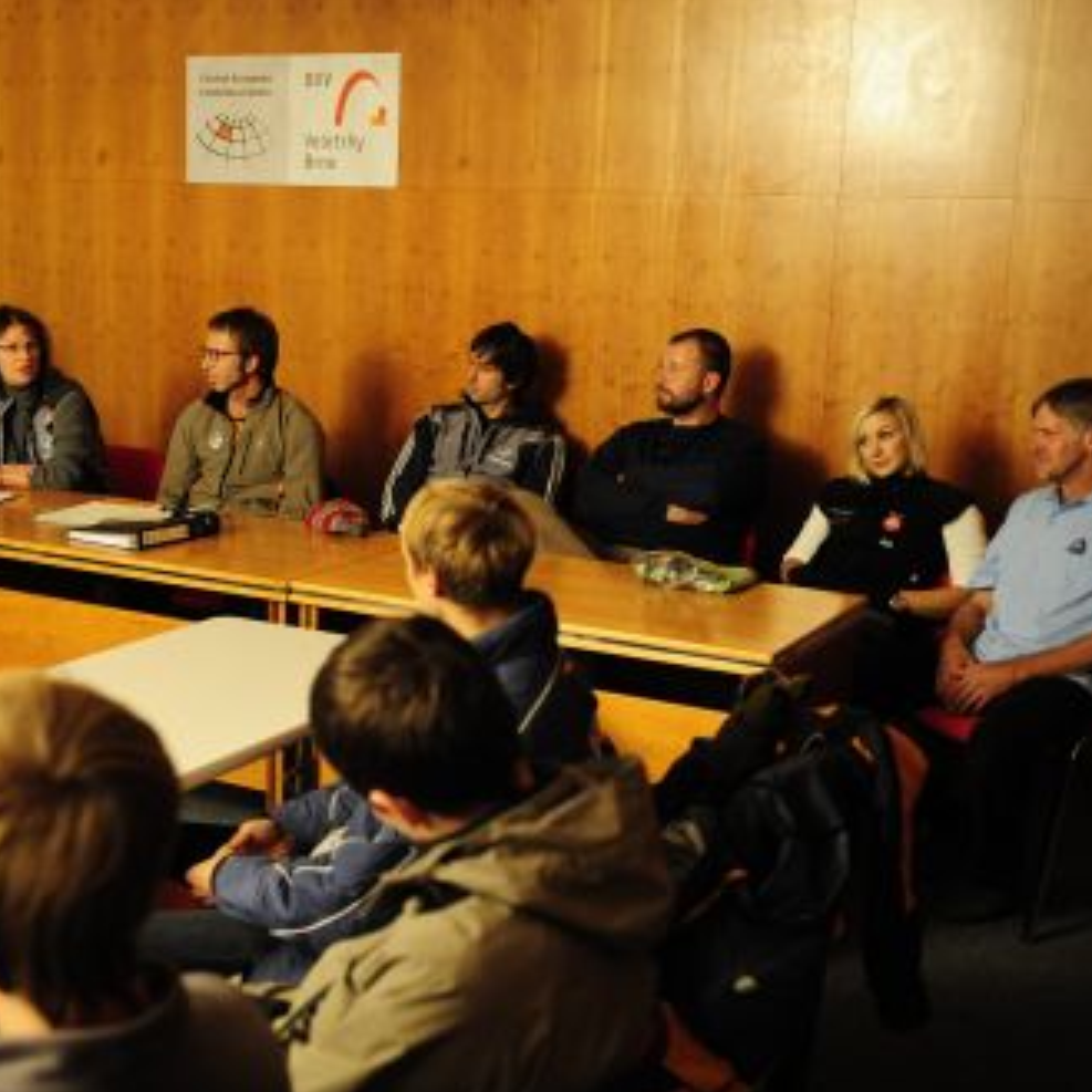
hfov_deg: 34.6
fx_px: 1749
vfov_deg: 34.7
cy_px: 546
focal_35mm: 49
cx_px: 435
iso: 2000
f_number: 3.2
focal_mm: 38
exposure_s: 1/40
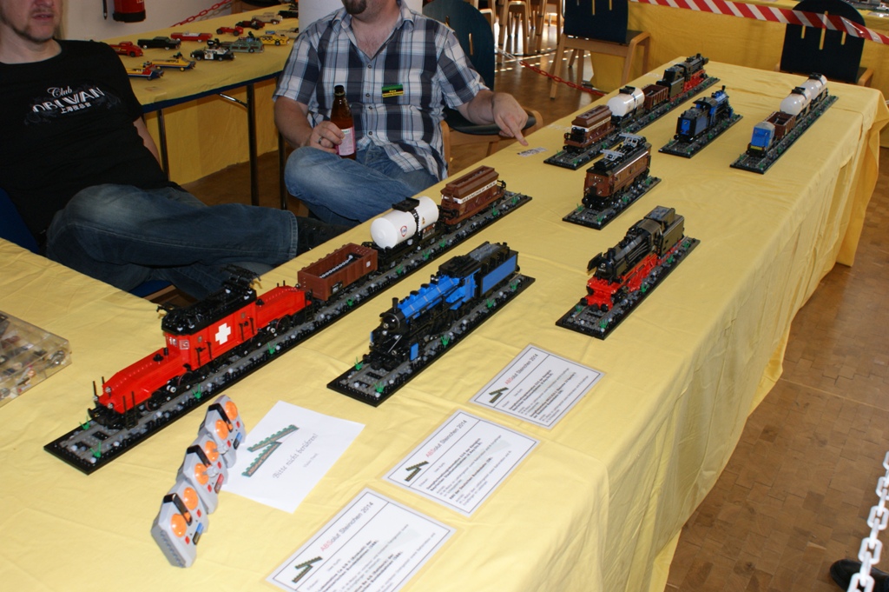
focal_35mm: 36
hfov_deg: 53.2
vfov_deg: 36.8
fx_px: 888
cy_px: 296
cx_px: 444
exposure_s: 1/60
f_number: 5.6
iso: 400
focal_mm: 24
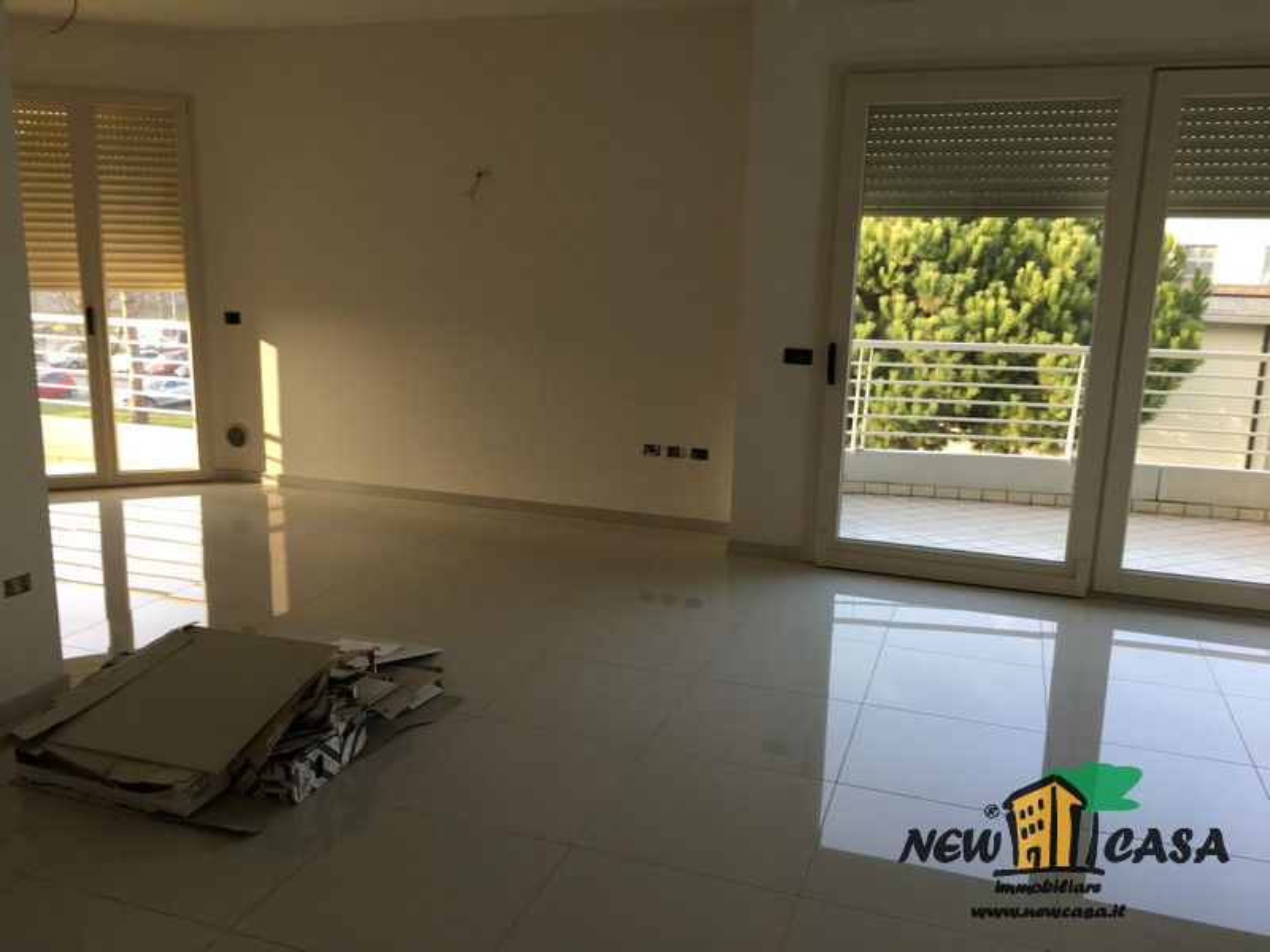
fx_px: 1064
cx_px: 635
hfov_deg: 61.7
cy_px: 476
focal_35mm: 29
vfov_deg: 48.2
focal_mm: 4.15
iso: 40
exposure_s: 1/100
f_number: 2.2
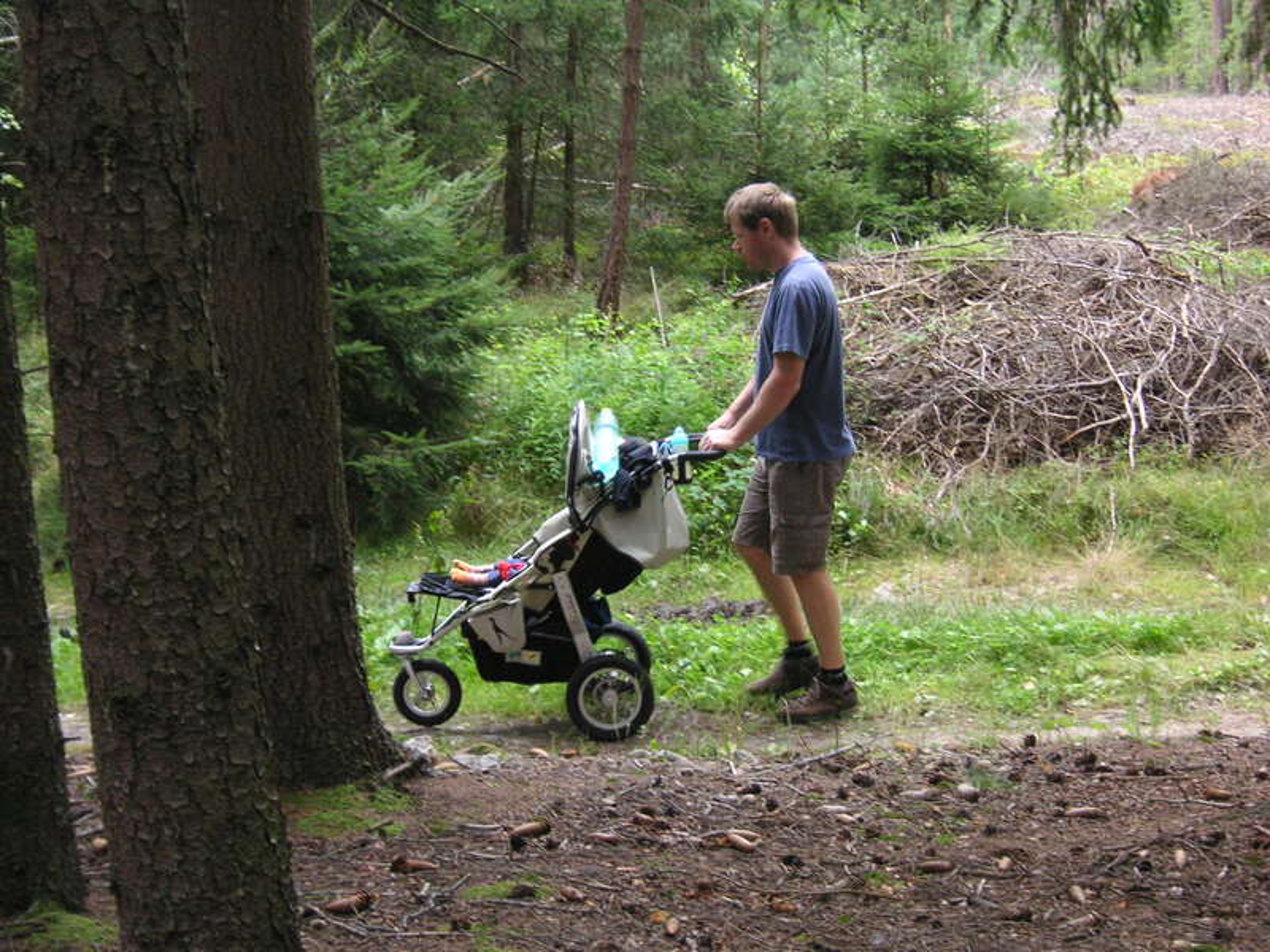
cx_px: 635
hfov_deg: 31.7
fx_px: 2238
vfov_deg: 24.0
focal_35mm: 61
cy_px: 476
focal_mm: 10.2
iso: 100
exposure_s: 1/60
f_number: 3.9
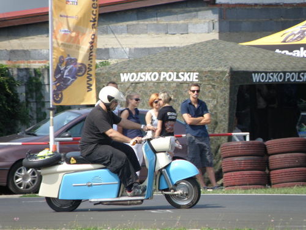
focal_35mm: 456
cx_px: 153
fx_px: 4031
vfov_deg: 3.3
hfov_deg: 4.3
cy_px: 115
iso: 125
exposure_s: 1/800
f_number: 4.3
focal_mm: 80.92
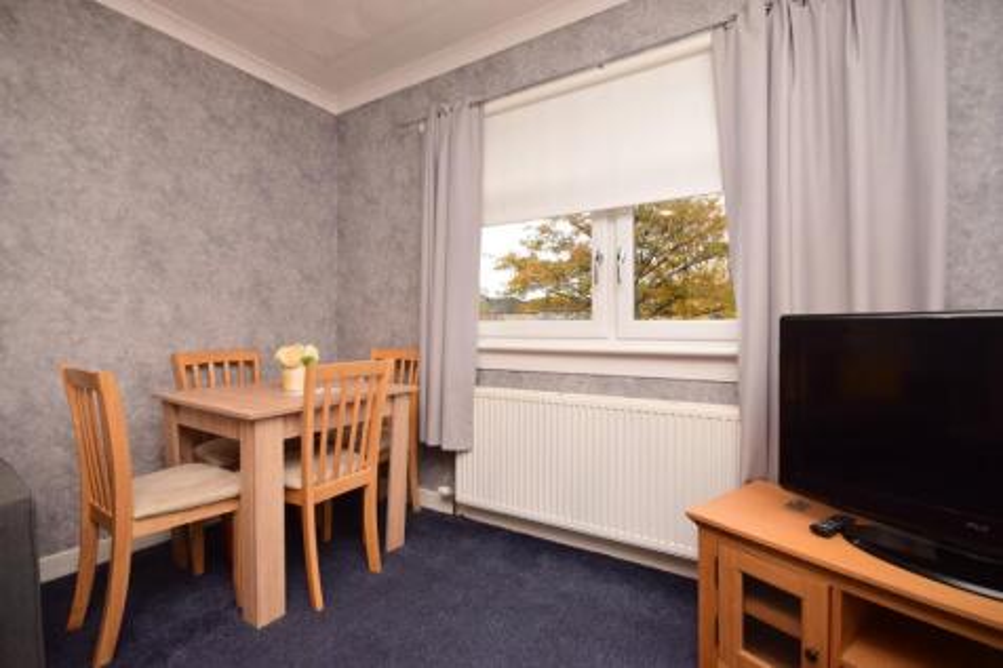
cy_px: 334
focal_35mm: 15
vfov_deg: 77.3
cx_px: 502
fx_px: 418
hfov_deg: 100.4
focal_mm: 10
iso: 800
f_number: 7.1
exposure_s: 1/60
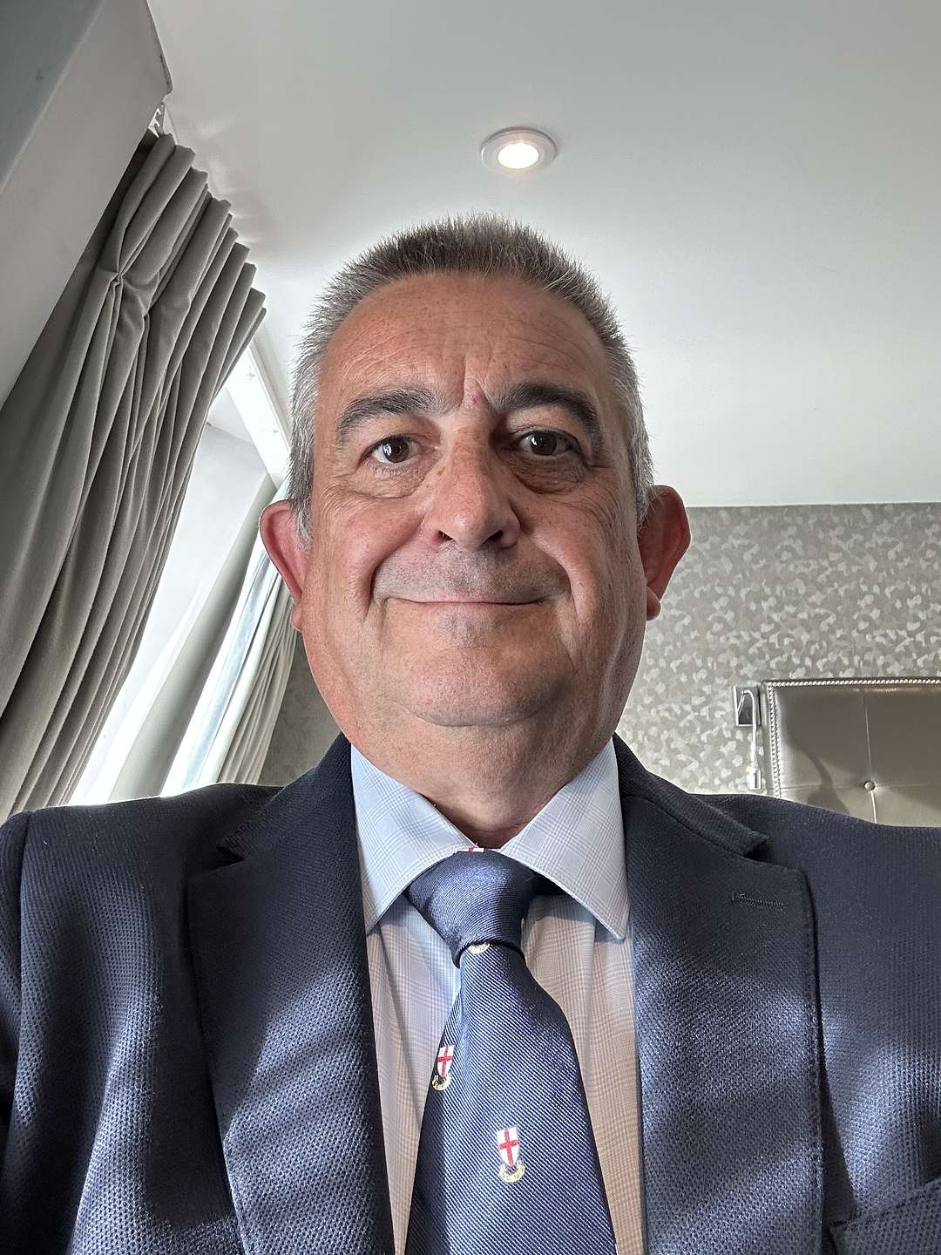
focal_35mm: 30
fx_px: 1087
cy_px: 628
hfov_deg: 46.8
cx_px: 470
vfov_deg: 60.0
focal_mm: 2.69
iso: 64
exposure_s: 1/100
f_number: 1.9
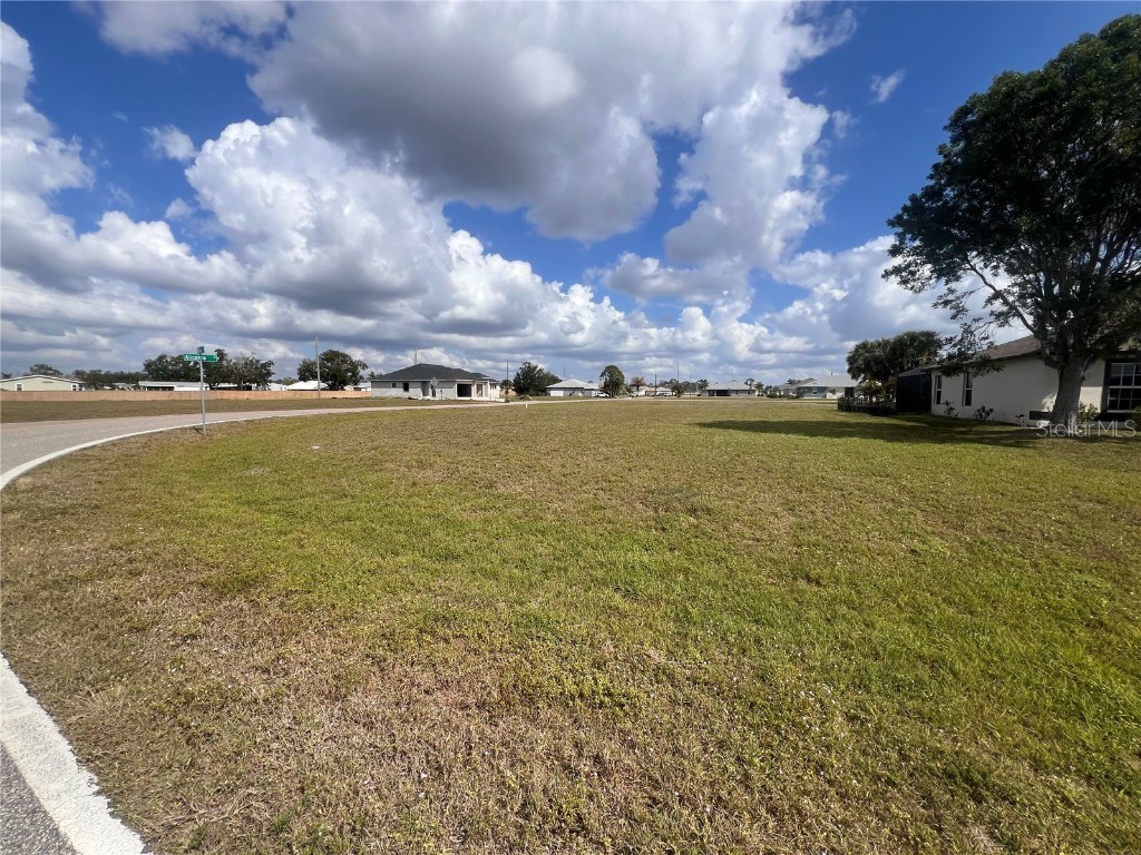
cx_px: 570
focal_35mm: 13
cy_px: 428
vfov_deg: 89.9
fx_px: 429
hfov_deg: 106.2
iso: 32
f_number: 1.8
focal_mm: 1.57
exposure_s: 1/3125
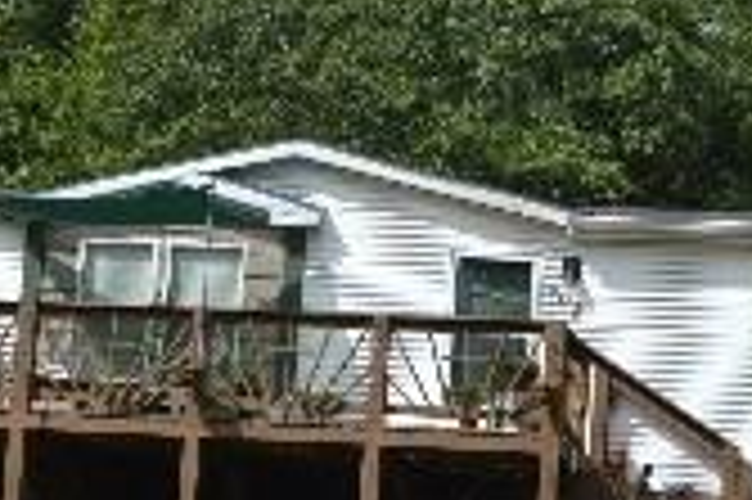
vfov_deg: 8.3
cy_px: 160
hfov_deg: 12.4
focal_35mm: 165
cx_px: 342
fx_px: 3452
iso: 100
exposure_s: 1/800
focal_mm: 23
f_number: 5
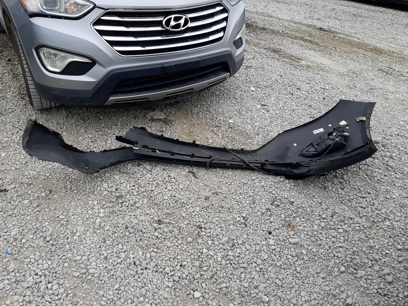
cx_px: 204
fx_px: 306
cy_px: 153
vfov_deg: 53.1
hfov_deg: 67.3
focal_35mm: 26
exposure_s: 1/1667
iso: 40
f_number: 1.7
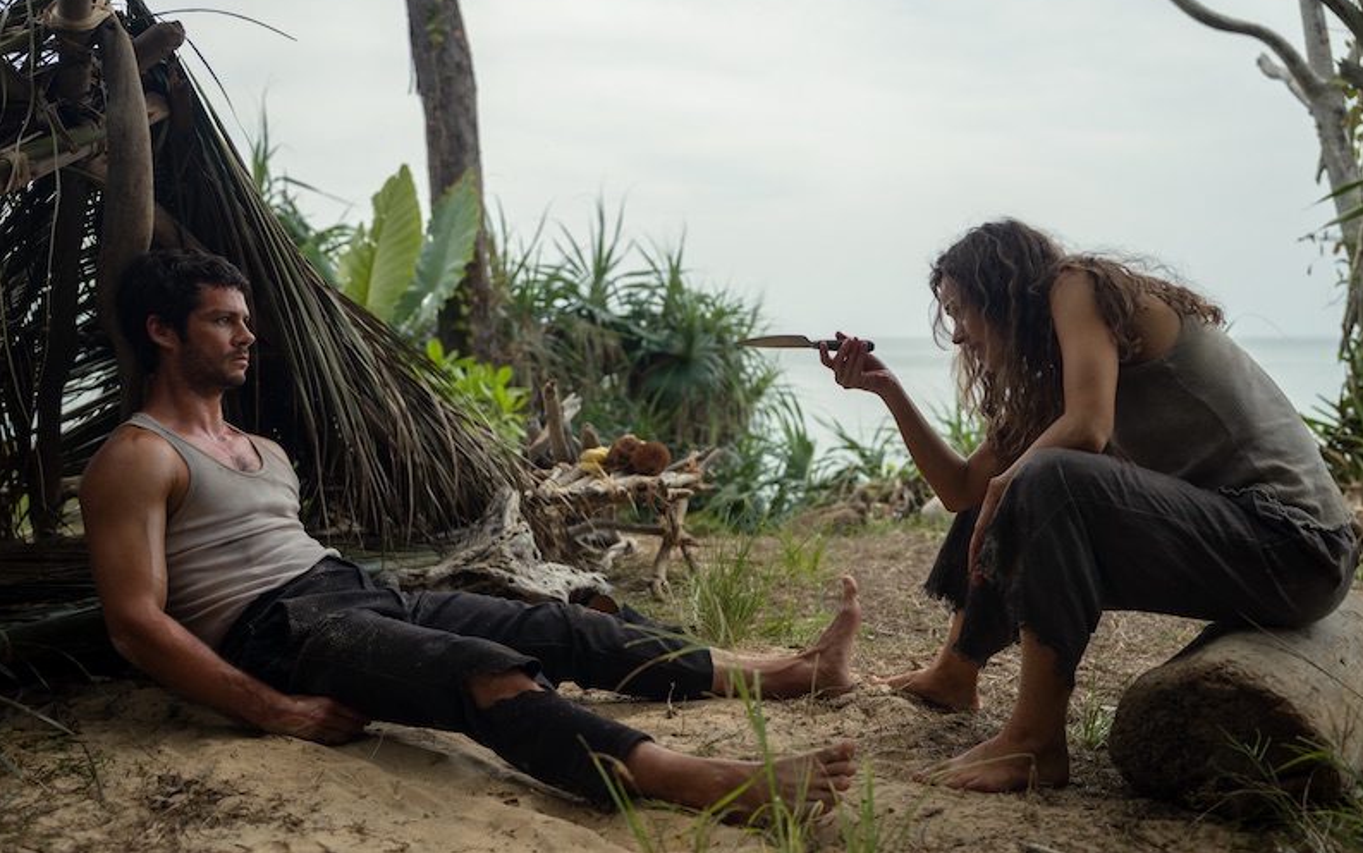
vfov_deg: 34.5
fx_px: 1375
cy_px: 433
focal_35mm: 37
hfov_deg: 52.7
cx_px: 682
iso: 100
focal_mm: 36
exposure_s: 1/1250
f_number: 2.8
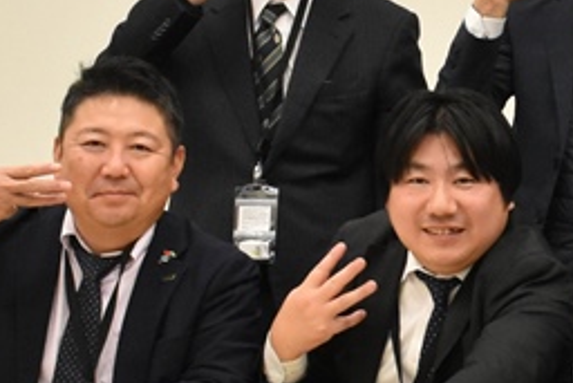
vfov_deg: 10.8
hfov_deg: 15.1
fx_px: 2007
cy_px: 334
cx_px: 851
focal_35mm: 126
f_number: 6.3
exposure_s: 1/160
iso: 2500
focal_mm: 21
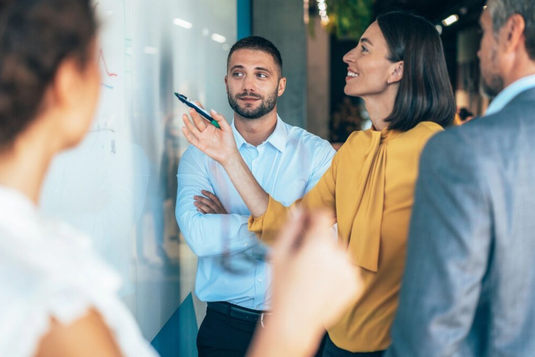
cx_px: 268
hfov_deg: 35.6
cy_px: 181
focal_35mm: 56
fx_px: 832
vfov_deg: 24.2
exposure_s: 1/320
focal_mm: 55
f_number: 2.2
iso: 400
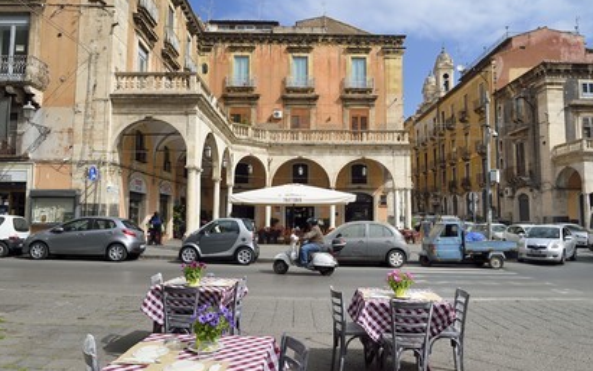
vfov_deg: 49.3
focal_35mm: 25
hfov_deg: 72.5
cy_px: 186
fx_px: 404
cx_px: 297
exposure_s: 1/320
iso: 200
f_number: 11
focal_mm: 24
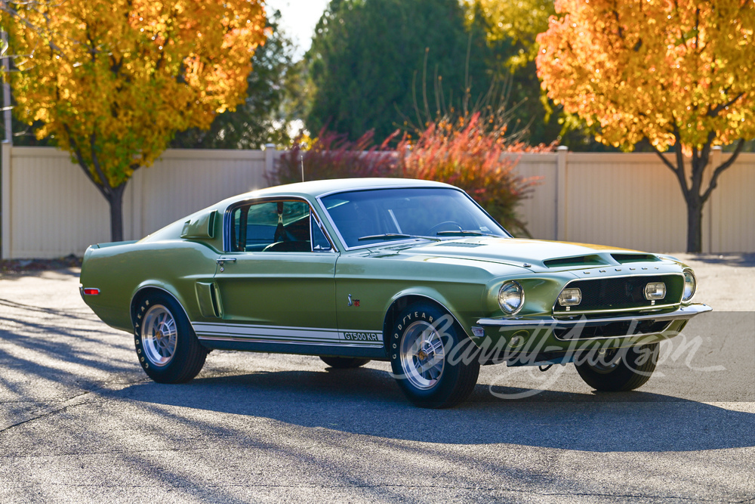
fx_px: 2727
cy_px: 252
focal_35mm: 130
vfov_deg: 10.6
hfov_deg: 15.8
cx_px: 378
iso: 100
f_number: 4.5
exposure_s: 1/320
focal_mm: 130
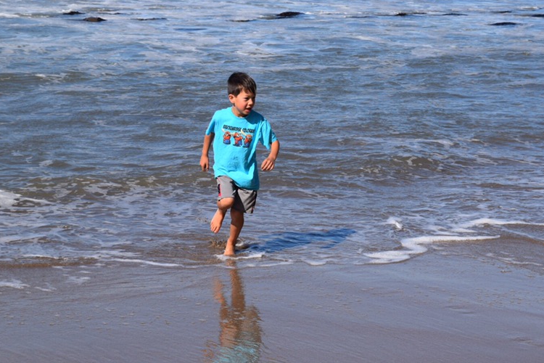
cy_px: 157
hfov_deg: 22.6
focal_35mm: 90
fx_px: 1360
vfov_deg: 15.2
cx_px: 278
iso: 200
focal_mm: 50
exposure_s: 1/500
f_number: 11
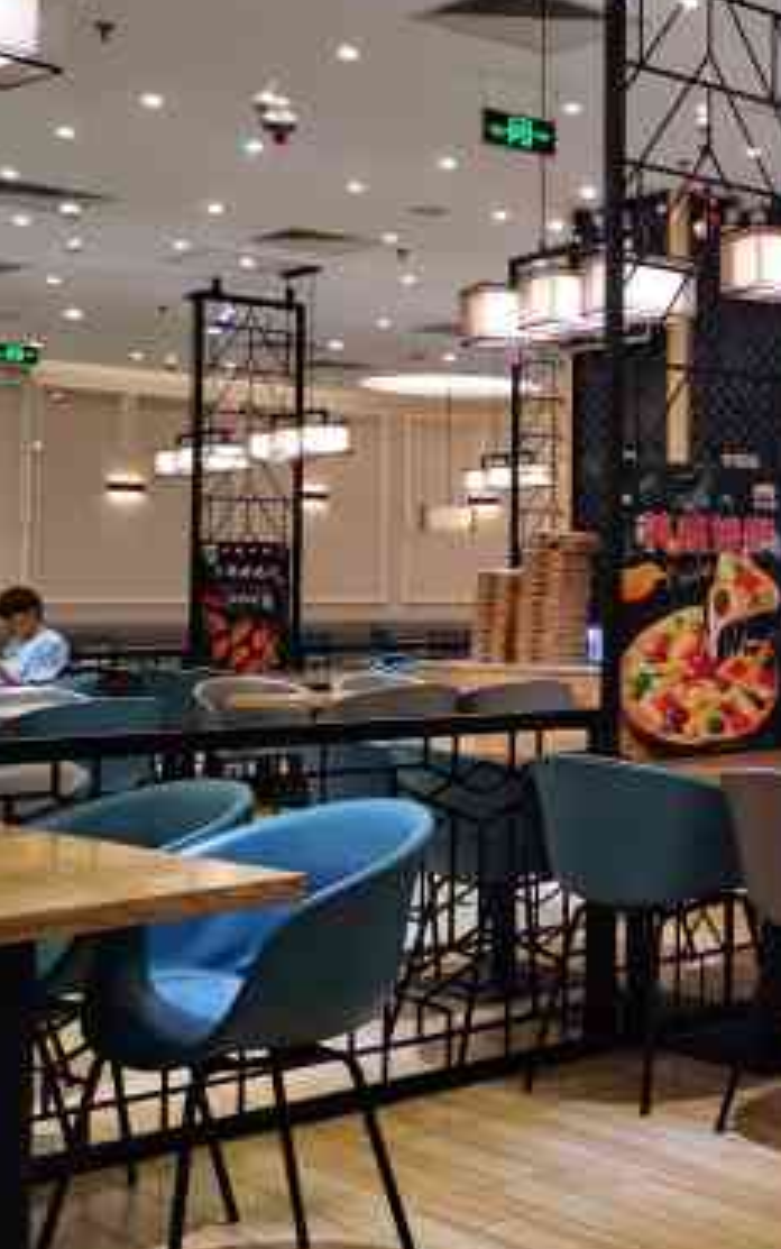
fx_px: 1838
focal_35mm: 54
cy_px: 517
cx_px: 929
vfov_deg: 37.4
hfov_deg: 22.2
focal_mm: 4.75
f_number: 1.8
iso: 160
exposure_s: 1/100
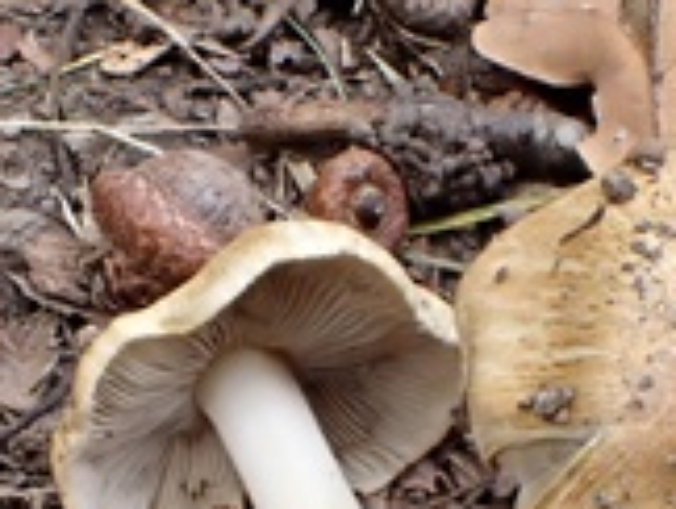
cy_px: 530
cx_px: 342
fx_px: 1447
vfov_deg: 19.3
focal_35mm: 74
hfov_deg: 26.3
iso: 320
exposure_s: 1/125
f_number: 3.2
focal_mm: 5.4
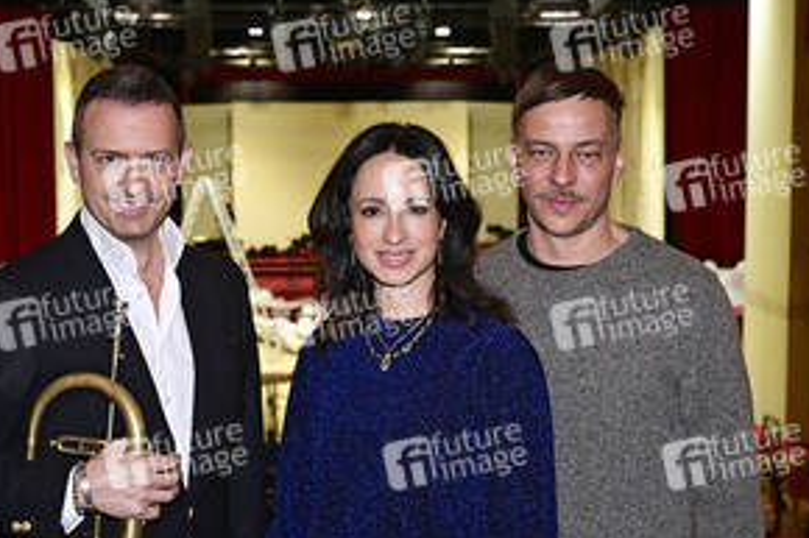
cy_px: 387
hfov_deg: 35.6
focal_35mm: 56
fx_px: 1258
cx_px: 381
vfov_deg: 24.0
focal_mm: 36
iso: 3200
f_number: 4.5
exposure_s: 1/200
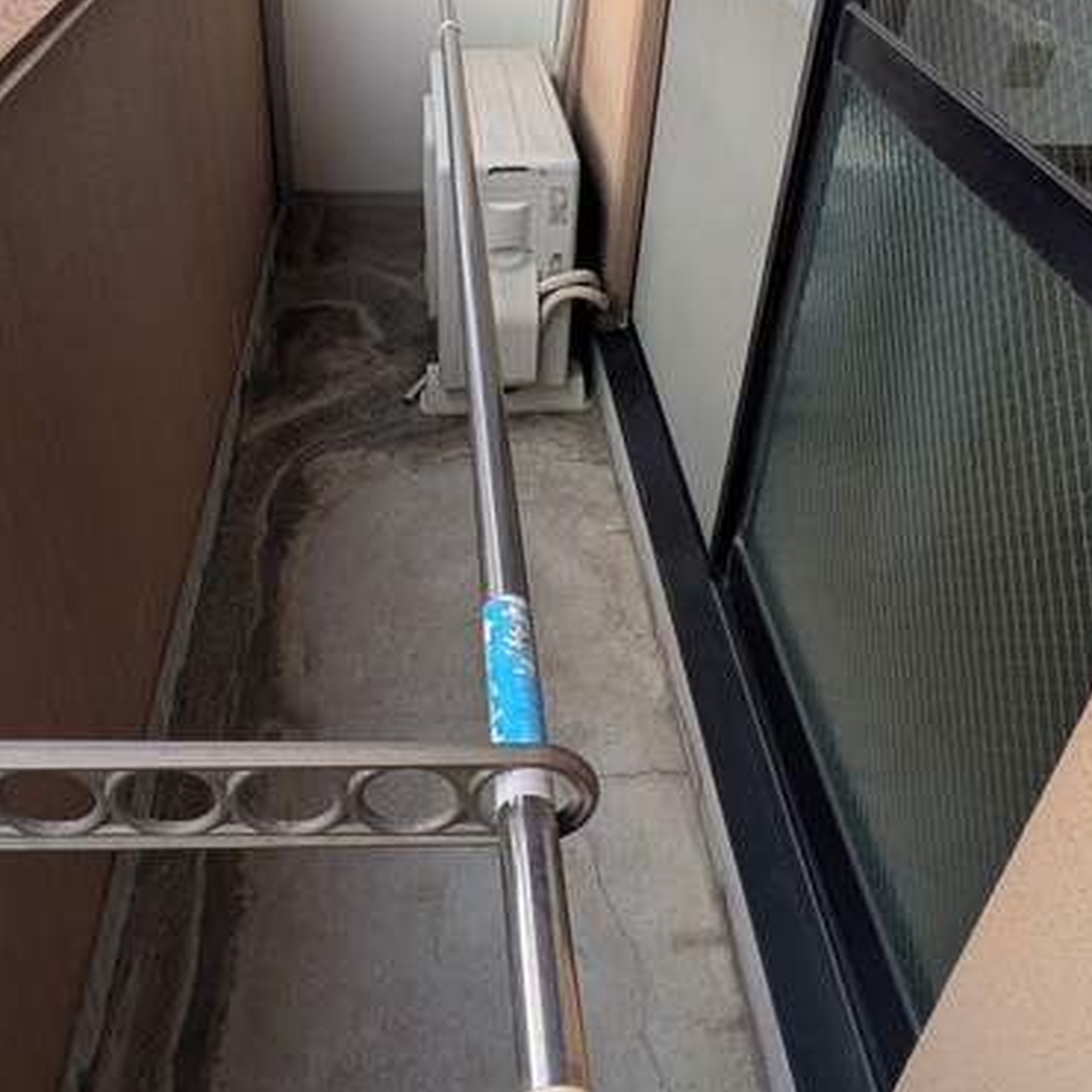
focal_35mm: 32
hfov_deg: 50.6
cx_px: 418
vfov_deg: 50.6
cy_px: 418
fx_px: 1142
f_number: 2.2
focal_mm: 1.83
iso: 48
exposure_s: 1/365
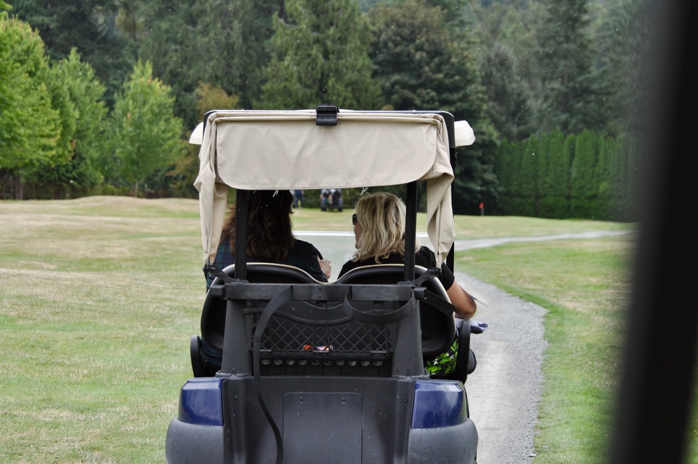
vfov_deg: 13.0
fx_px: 2033
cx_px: 349
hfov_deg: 19.5
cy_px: 232
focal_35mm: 105
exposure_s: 1/1250
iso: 400
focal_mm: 70
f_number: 4.5
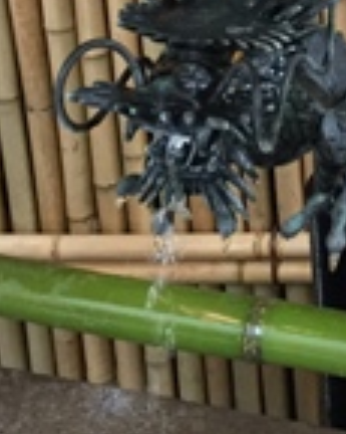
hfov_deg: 11.6
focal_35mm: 126
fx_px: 1615
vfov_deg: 14.6
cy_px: -142
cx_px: 551
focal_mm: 4.15
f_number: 2.2
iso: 125
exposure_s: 1/30
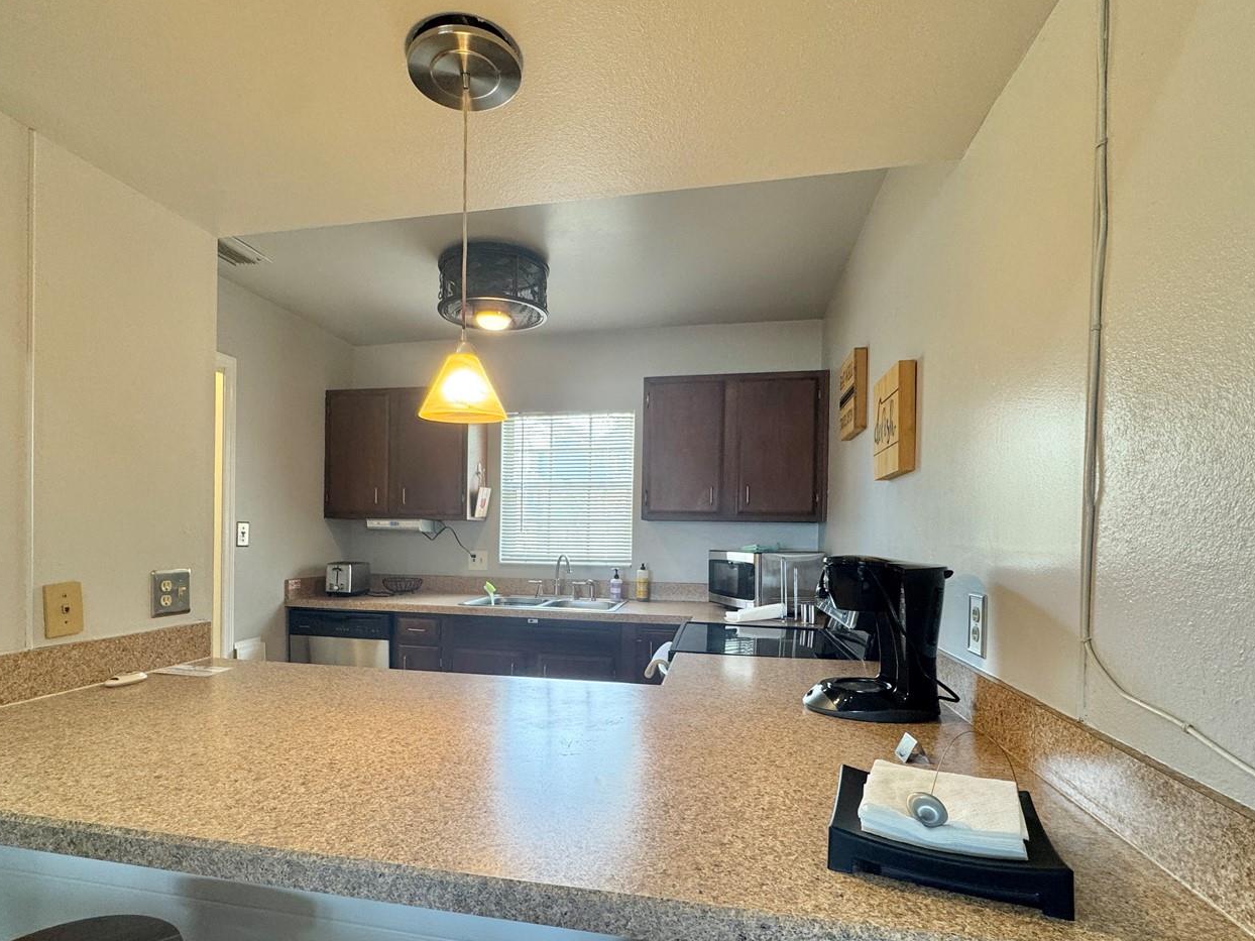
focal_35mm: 18
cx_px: 583
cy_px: 546
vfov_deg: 71.1
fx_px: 653
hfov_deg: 87.6
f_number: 2.2
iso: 160
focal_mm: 2.22
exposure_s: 1/60
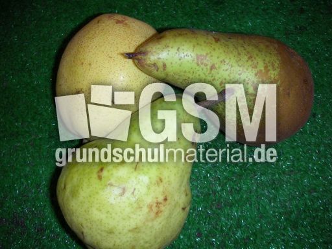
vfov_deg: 40.7
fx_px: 336
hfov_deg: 52.6
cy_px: 124
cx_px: 166
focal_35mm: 35
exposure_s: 1/60.1
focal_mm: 5.8
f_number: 3
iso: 50
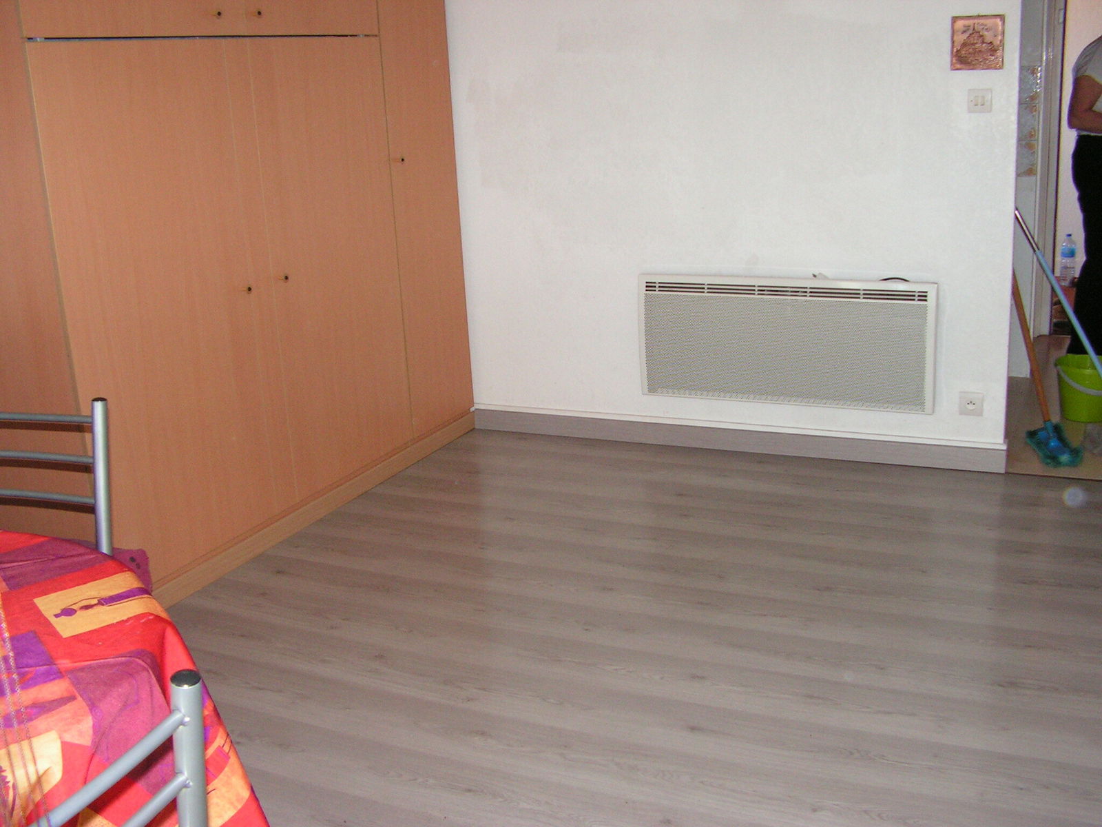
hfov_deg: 51.4
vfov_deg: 39.7
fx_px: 1146
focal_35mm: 36
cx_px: 551
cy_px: 414
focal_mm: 6
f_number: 3.2
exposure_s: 1/40
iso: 200
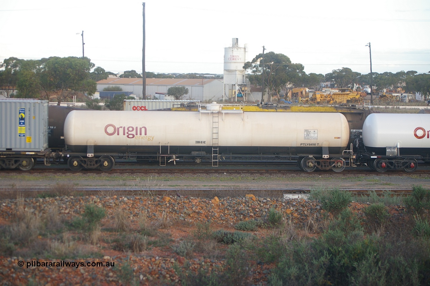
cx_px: 215
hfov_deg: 27.0
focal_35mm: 75
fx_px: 895
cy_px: 143
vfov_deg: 18.1
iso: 200
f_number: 5.6
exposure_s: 1/60
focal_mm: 50
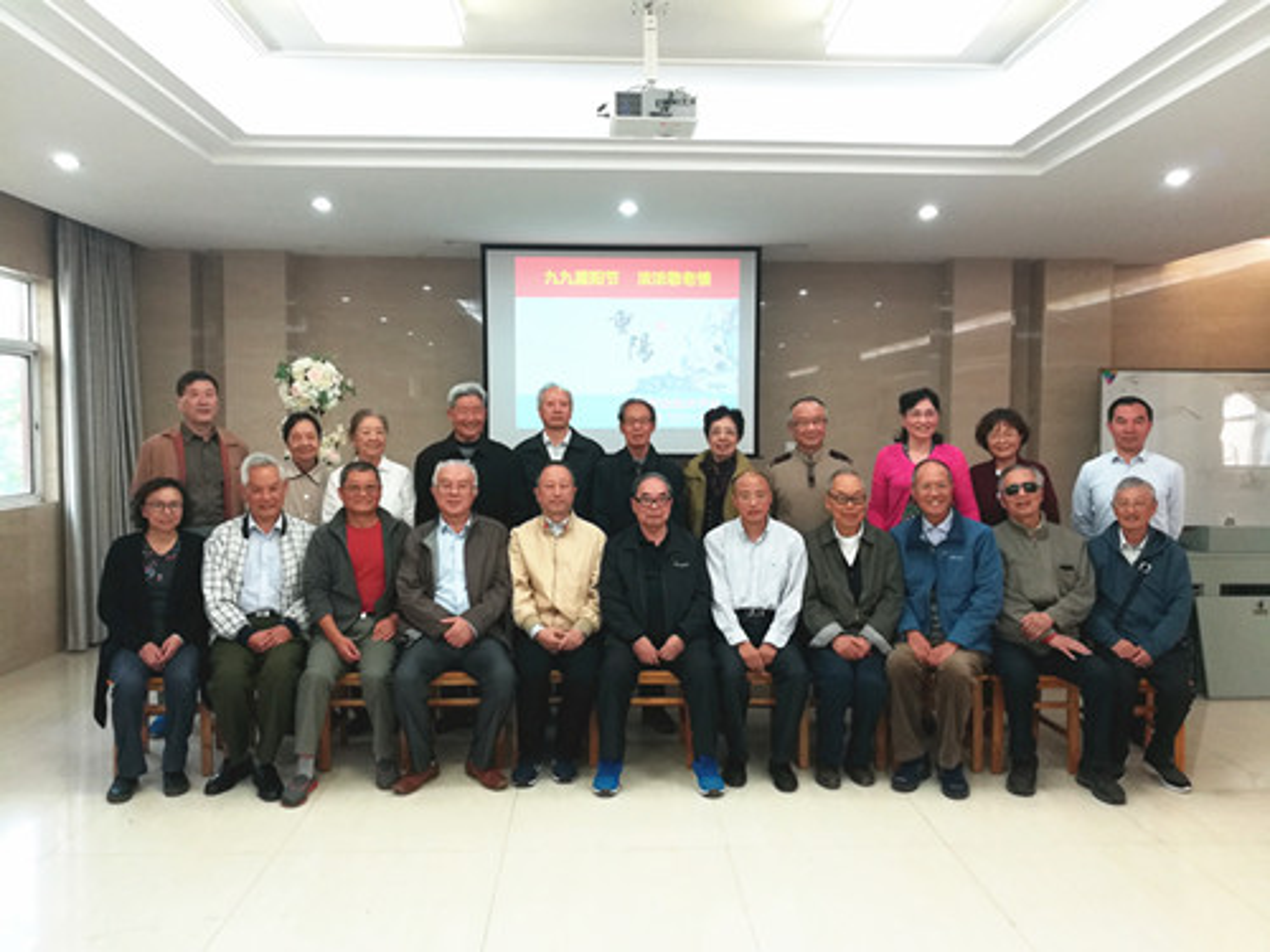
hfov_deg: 67.3
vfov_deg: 53.1
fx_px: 954
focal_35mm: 26
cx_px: 635
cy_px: 476
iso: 200
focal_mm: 3.83
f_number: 2.2
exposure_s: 1/33.3
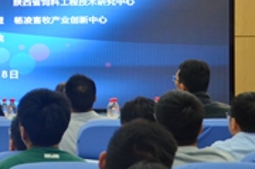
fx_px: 1272
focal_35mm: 180
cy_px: -5
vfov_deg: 7.5
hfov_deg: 11.2
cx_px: -74
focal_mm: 36
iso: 500
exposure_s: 1/60
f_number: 4.2
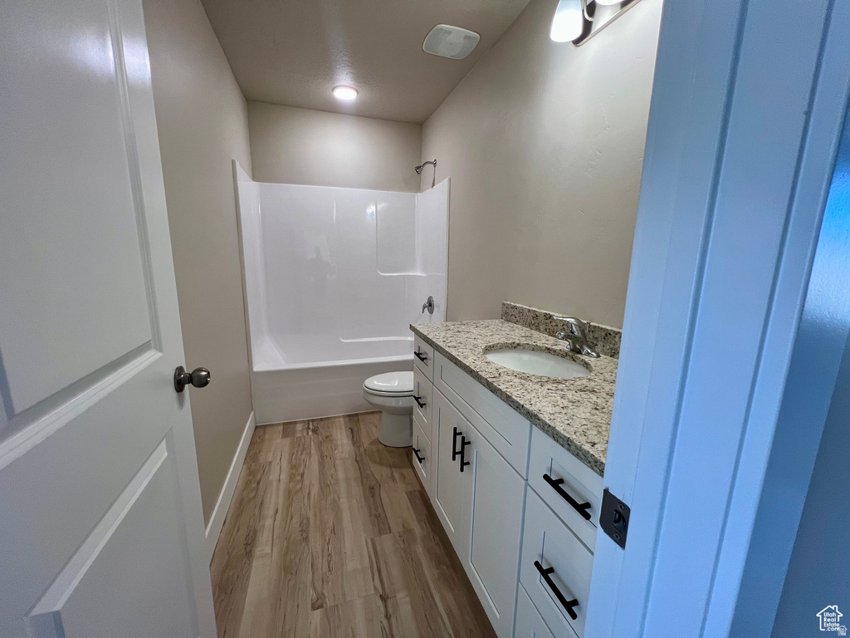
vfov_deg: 89.9
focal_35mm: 13
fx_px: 319
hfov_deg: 106.2
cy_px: 319
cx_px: 425
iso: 100
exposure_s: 1/120
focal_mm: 1.57
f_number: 1.8
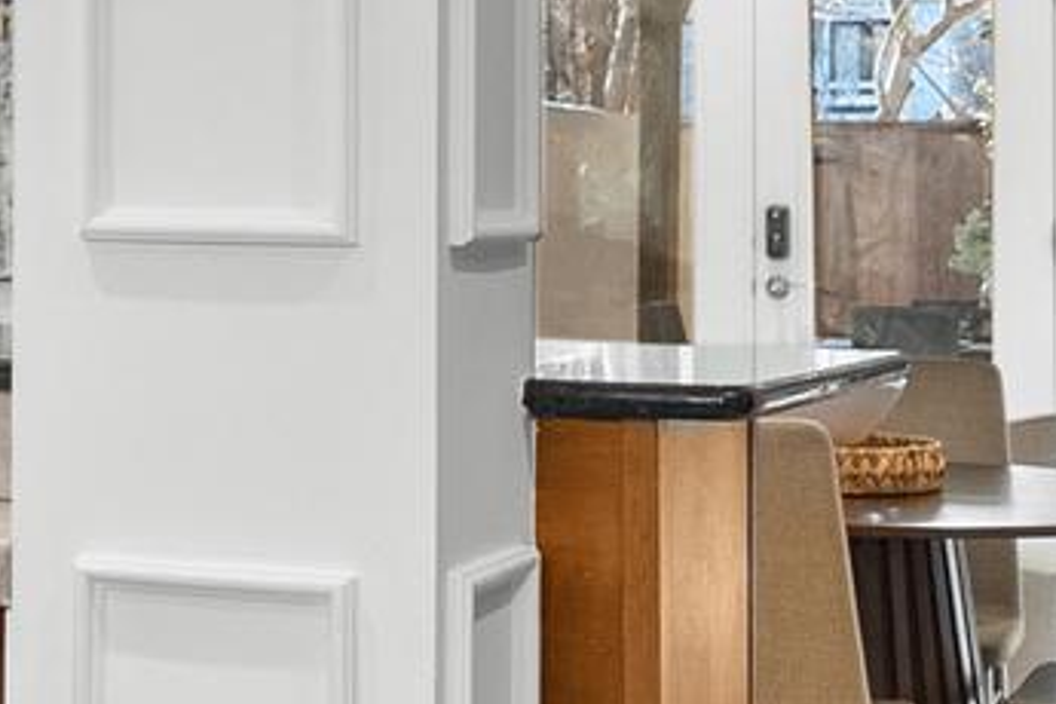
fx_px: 2786
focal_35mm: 95
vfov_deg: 14.3
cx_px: 46
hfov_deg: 20.9
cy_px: 179
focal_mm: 16
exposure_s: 1/25
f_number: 4
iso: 800
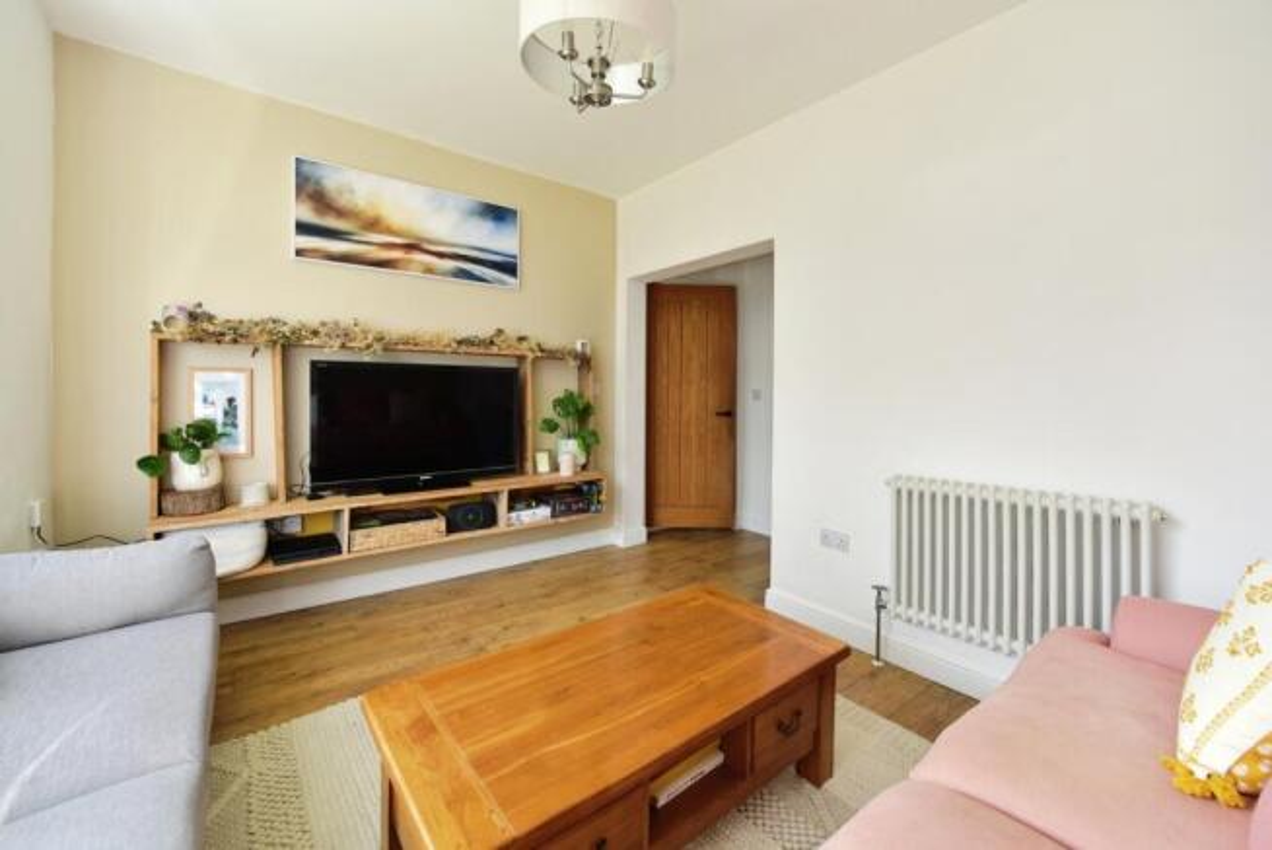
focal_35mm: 14
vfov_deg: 81.3
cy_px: 425
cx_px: 636
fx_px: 495
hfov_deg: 104.2
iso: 400
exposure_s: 1/90
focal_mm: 14
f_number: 4.8
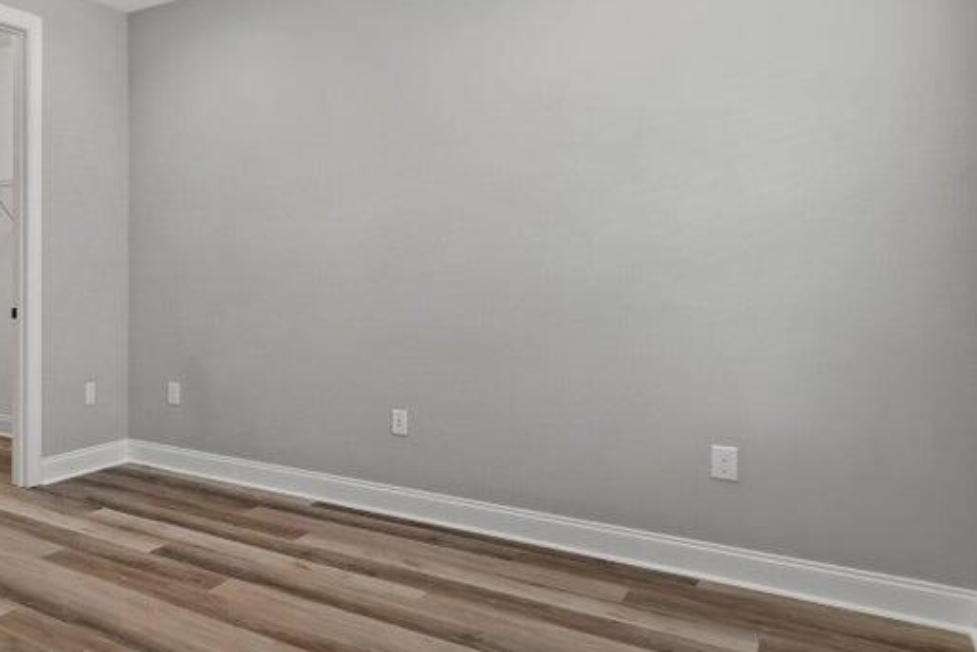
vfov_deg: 46.2
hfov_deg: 55.2
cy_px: 268
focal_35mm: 28
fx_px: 760
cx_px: 68
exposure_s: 1/2.5
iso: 400
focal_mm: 10
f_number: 9
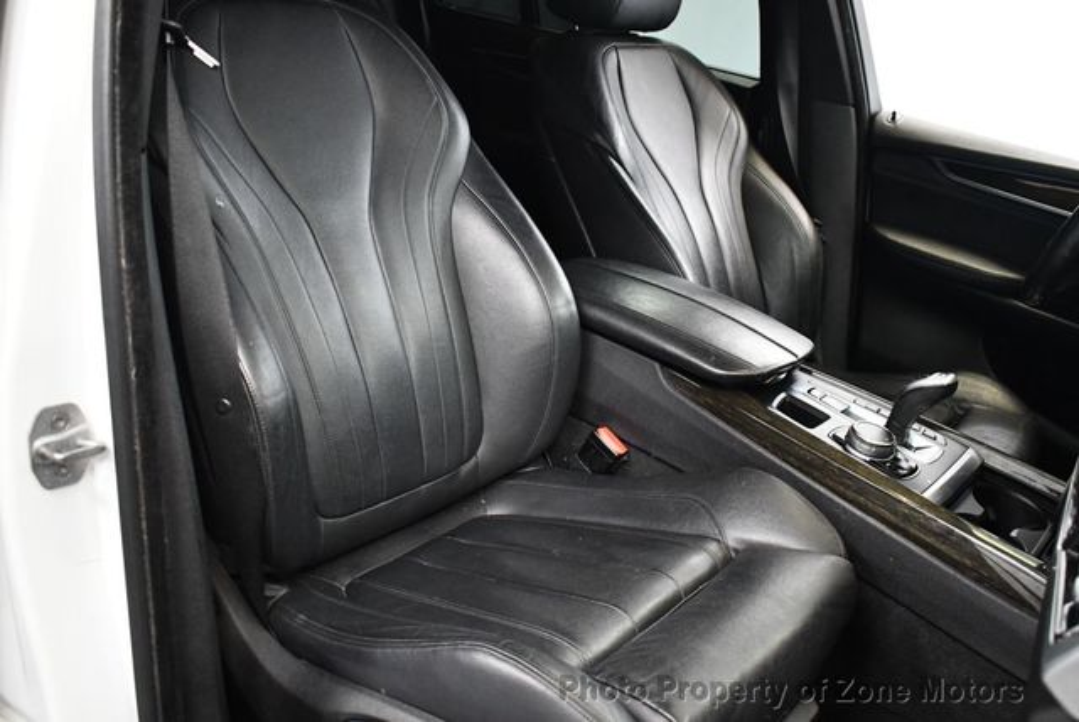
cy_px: 361
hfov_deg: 53.1
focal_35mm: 36
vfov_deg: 36.9
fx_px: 1080
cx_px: 540
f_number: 3.5
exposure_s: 1/100
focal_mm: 18
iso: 3200
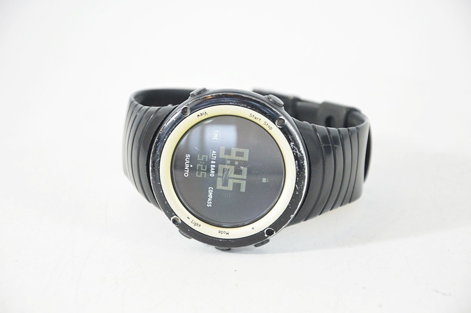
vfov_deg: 8.7
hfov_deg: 13.1
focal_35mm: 158
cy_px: 156
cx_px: 236
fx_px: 2058
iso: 1600
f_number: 5.6
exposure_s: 1/80
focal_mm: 105
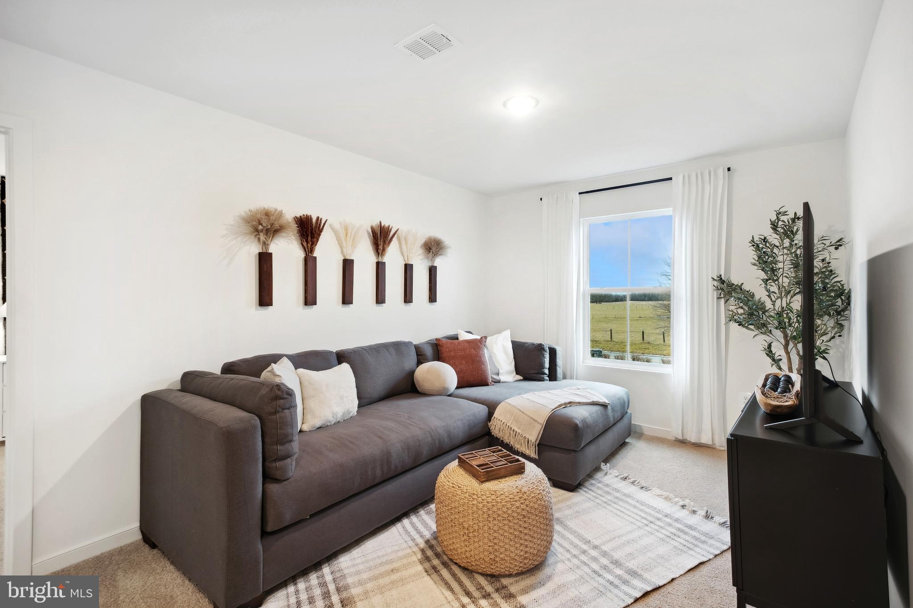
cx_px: 456
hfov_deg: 100.4
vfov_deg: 77.3
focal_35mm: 15
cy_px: 304
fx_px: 380
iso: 400
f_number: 8
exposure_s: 1/8
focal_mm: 10
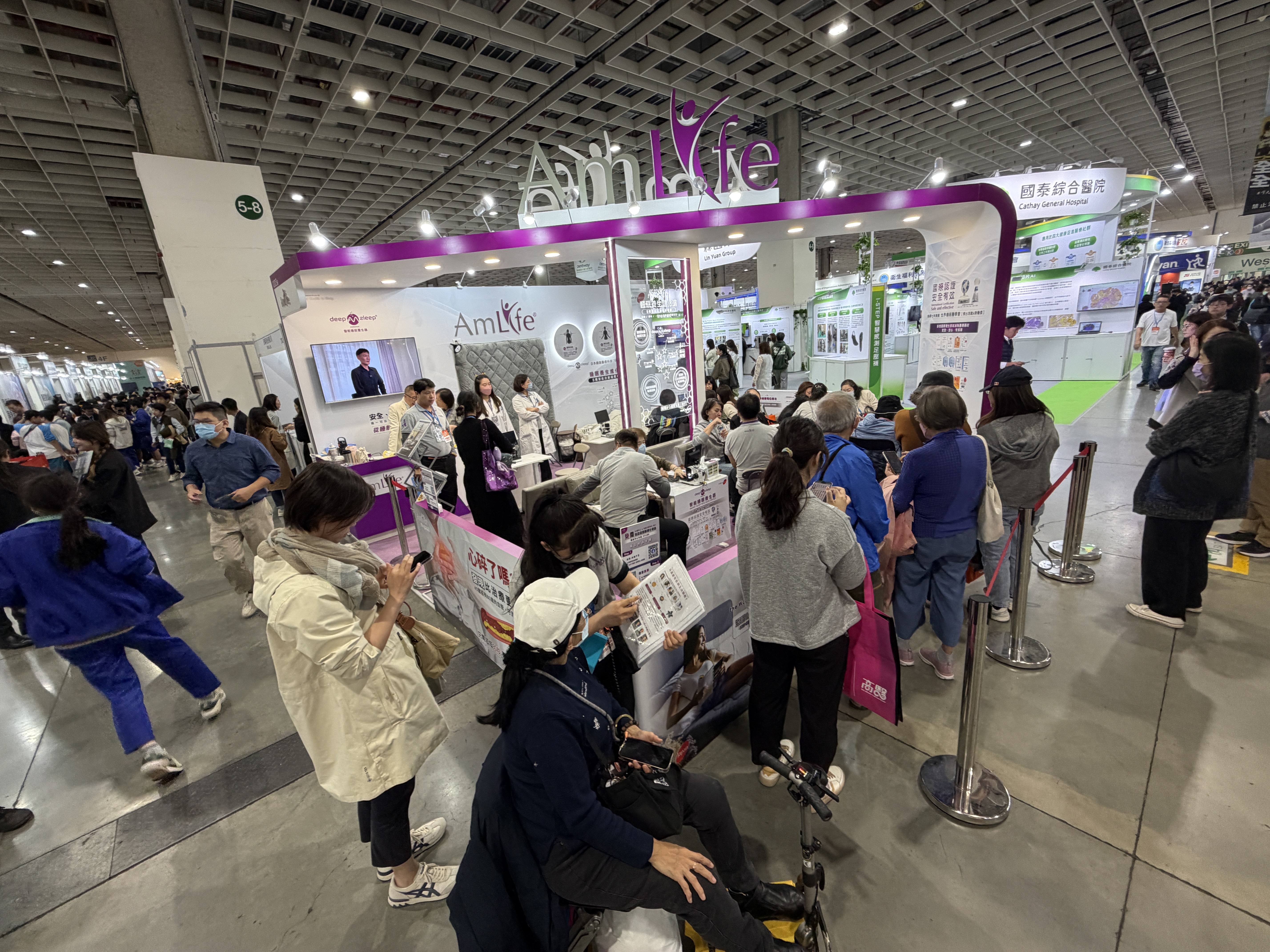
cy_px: 476
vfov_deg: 85.7
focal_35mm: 14
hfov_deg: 102.1
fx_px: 514
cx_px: 635
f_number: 2.2
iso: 200
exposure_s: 1/120
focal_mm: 2.22
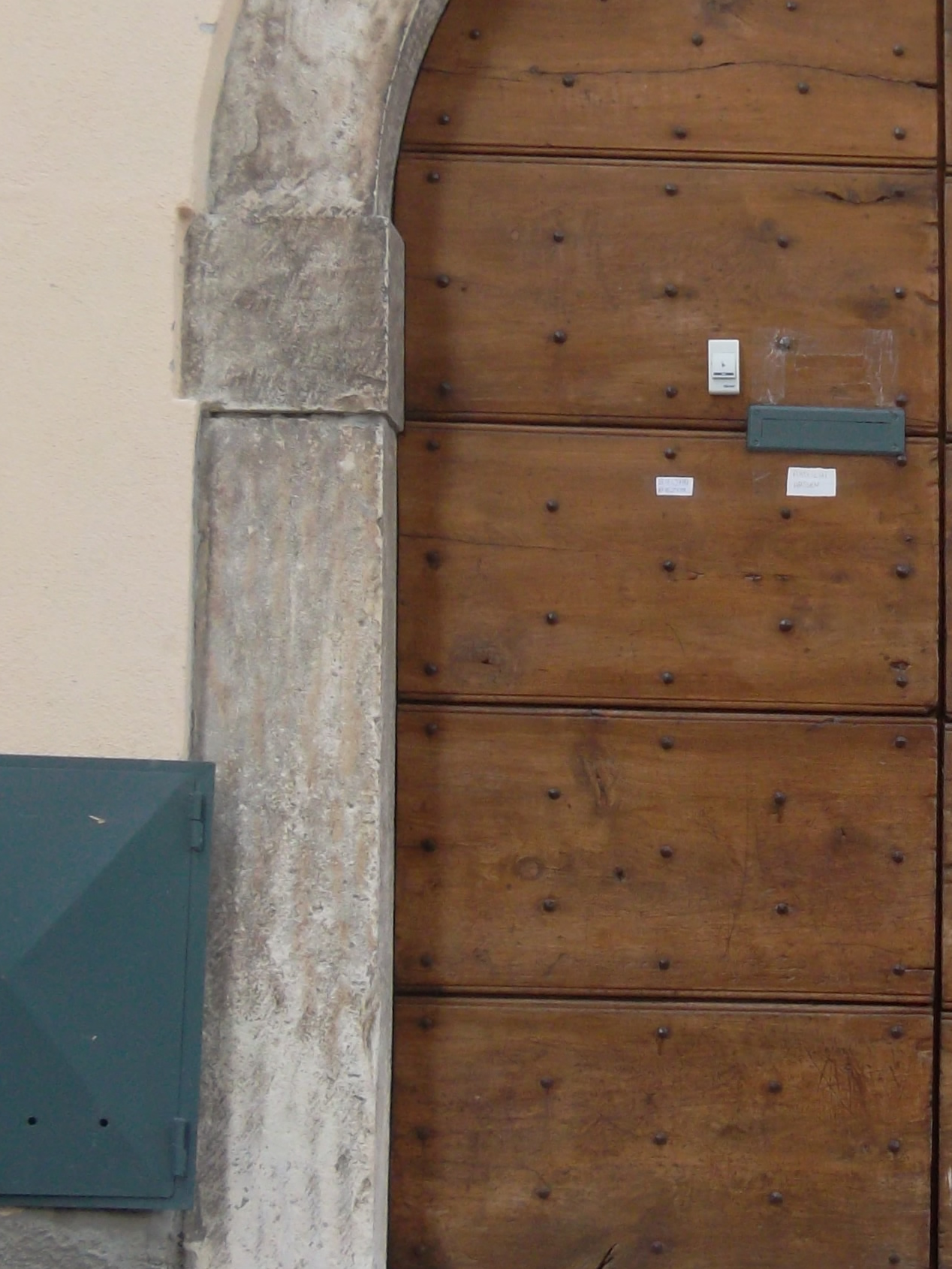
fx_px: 2530
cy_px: 767
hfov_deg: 20.7
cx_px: 929
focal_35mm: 69
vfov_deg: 28.1
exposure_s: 1/75
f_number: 3.5
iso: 80
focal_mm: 4.9
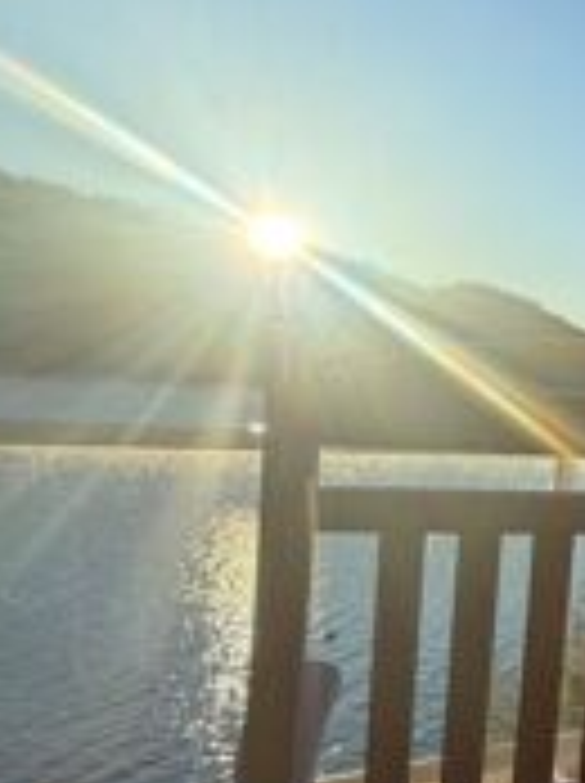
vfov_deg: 43.9
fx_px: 971
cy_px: 394
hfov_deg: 25.7
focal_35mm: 43
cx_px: 860
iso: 50
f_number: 2.2
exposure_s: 1/1572
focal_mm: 2.22
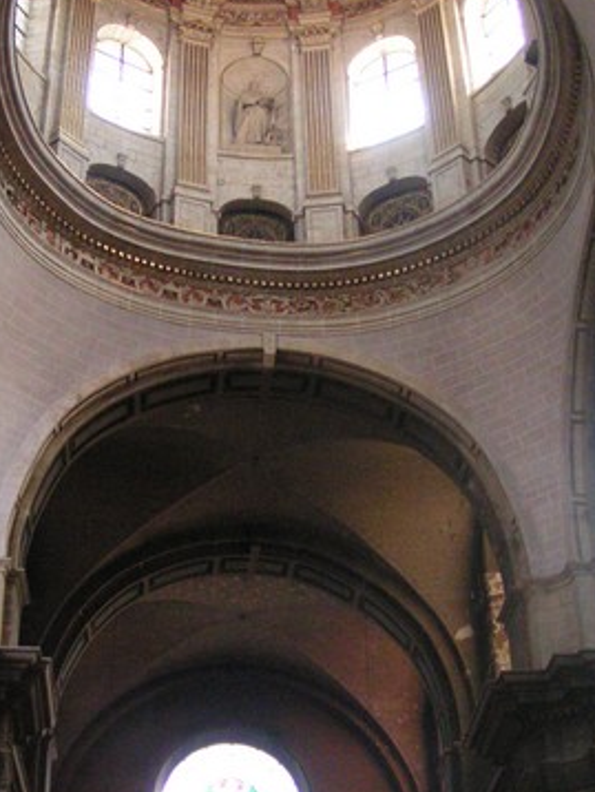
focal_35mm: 65
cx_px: 219
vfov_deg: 29.8
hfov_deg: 22.6
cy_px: 433
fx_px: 1488
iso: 400
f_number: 2.8
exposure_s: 1/40
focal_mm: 5.8
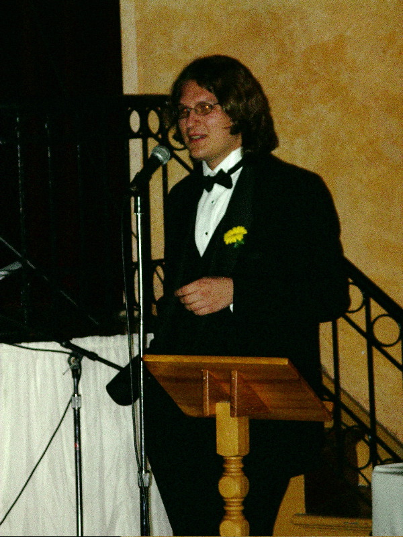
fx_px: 2903
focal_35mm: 187
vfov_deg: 10.6
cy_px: 268
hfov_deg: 7.9
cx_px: 202
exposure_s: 1/125
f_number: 4.6
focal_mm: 39
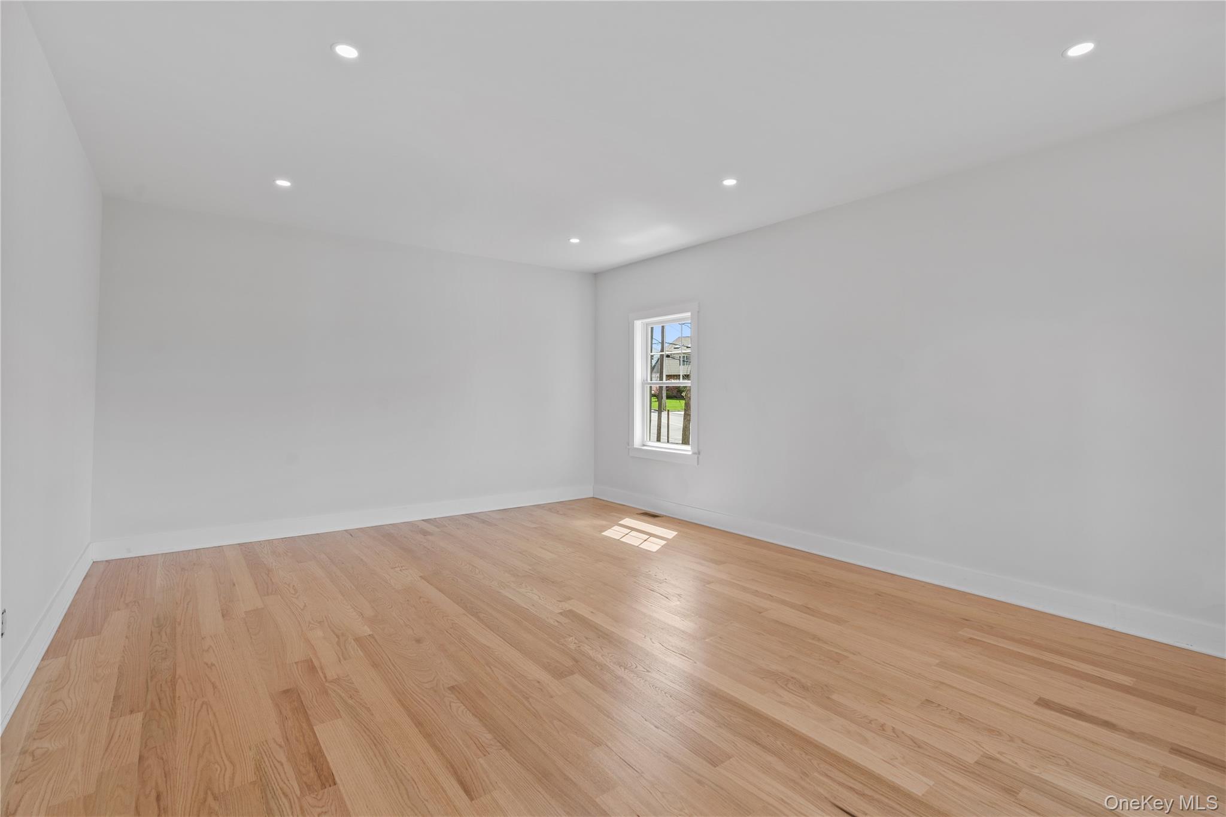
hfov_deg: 96.7
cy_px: 408
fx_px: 545
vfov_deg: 73.7
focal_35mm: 16
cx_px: 613
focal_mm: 16
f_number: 8
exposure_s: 1/13
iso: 400
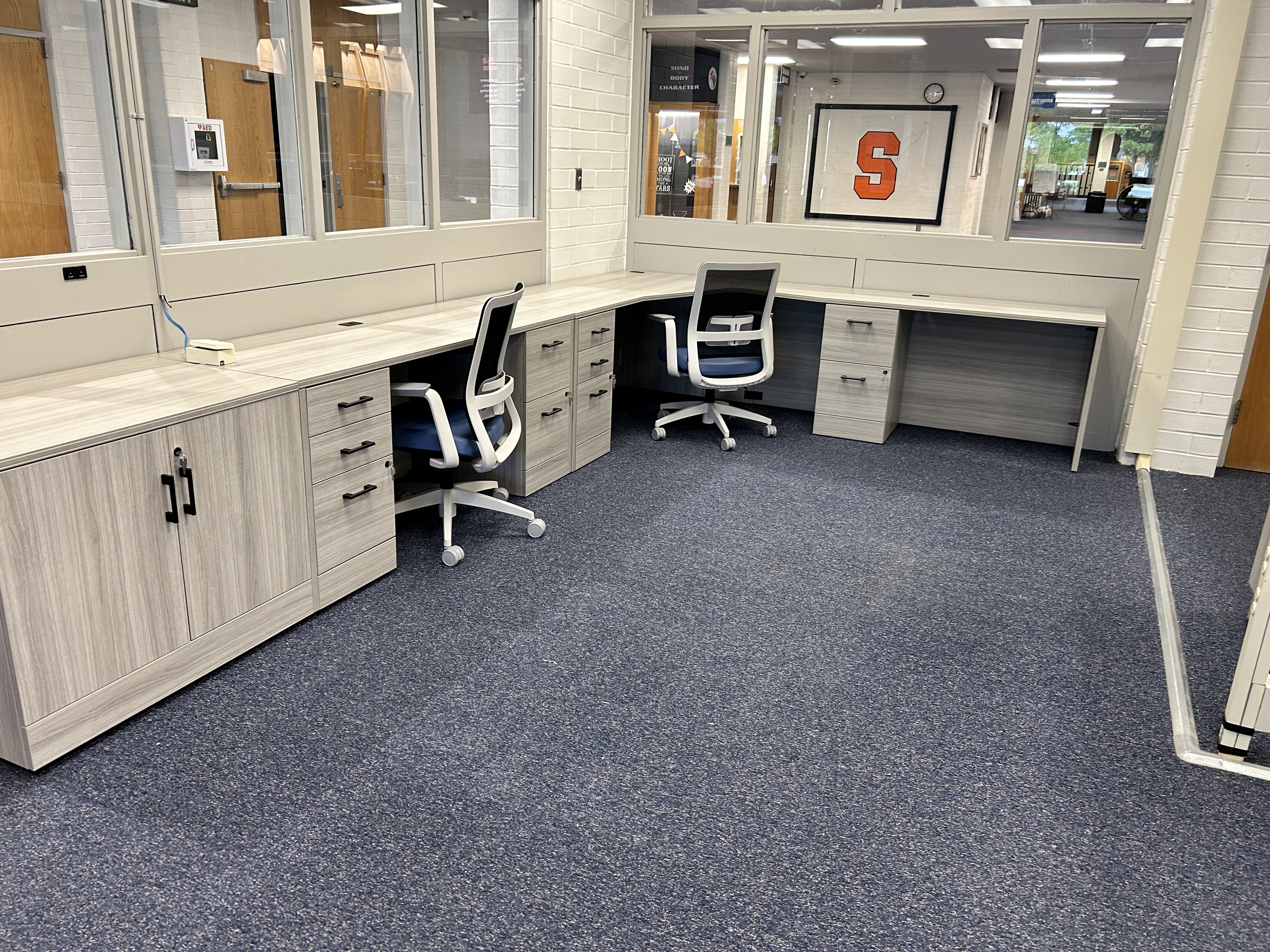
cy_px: 476
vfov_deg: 53.1
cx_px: 635
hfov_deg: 67.3
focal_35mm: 26
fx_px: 954
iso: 125
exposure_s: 1/60
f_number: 1.5
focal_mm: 5.7
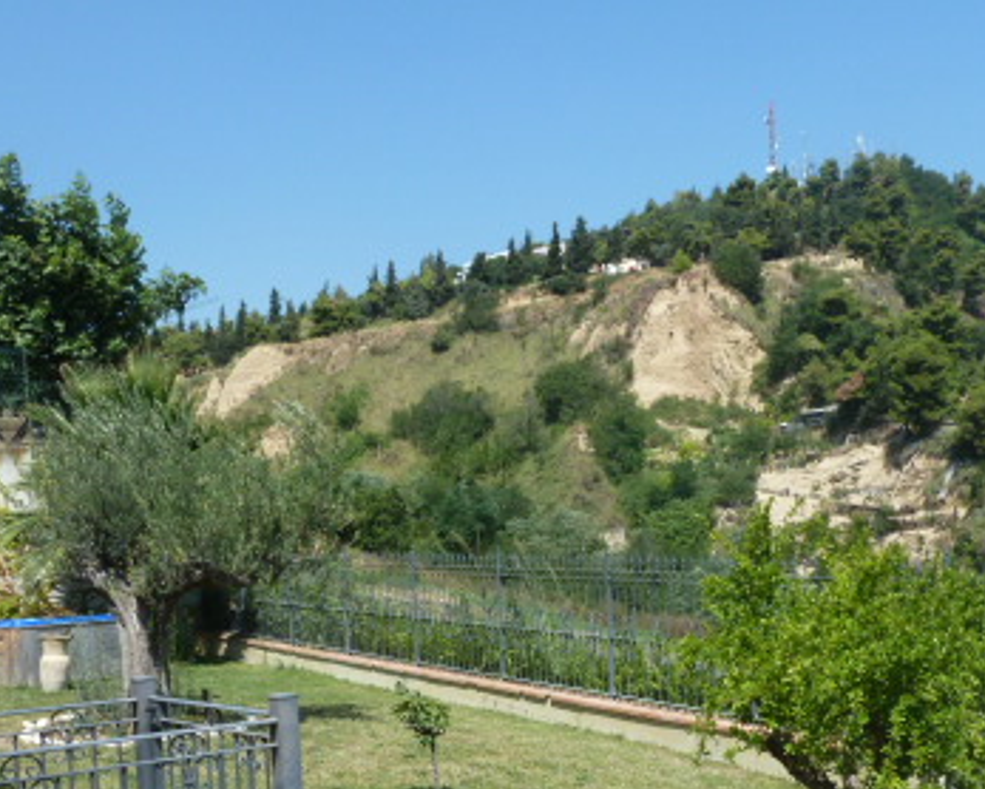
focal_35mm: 45
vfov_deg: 32.6
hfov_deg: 41.1
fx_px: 1313
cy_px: 630
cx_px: 474
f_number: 4.5
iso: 80
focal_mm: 4.1
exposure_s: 1/400
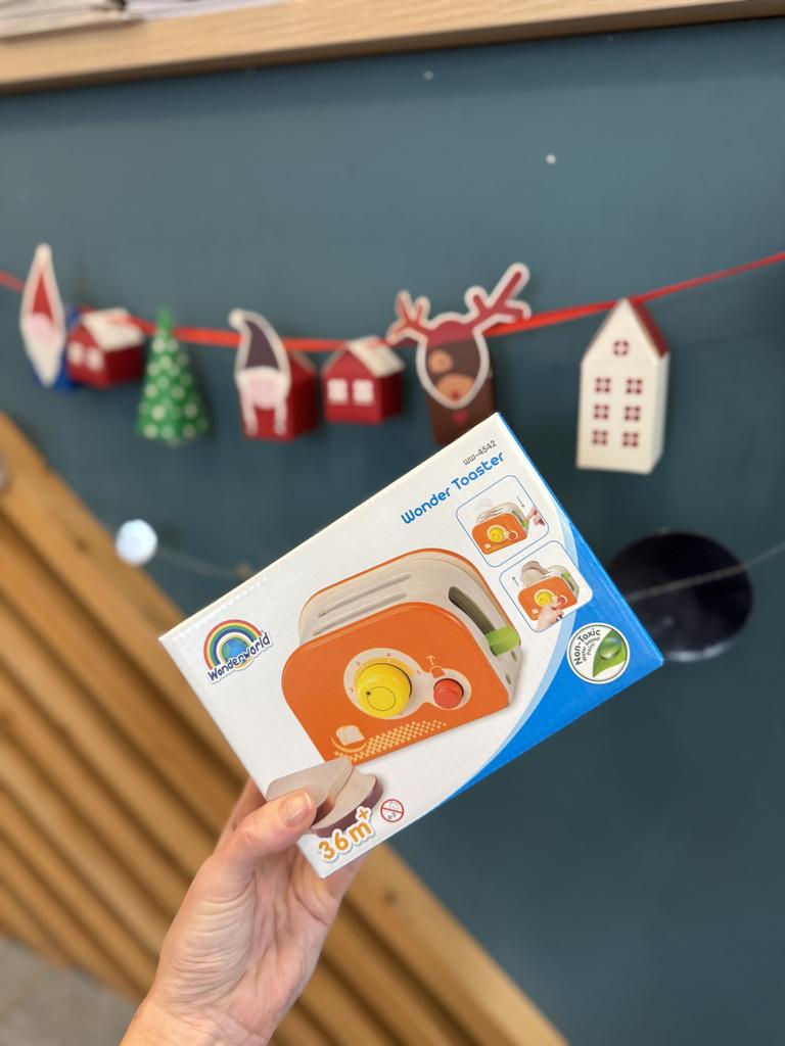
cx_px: 392
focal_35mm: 24
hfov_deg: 56.8
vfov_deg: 71.6
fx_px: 726
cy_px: 523
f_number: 1.78
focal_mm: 6.76
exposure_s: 1/50
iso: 200
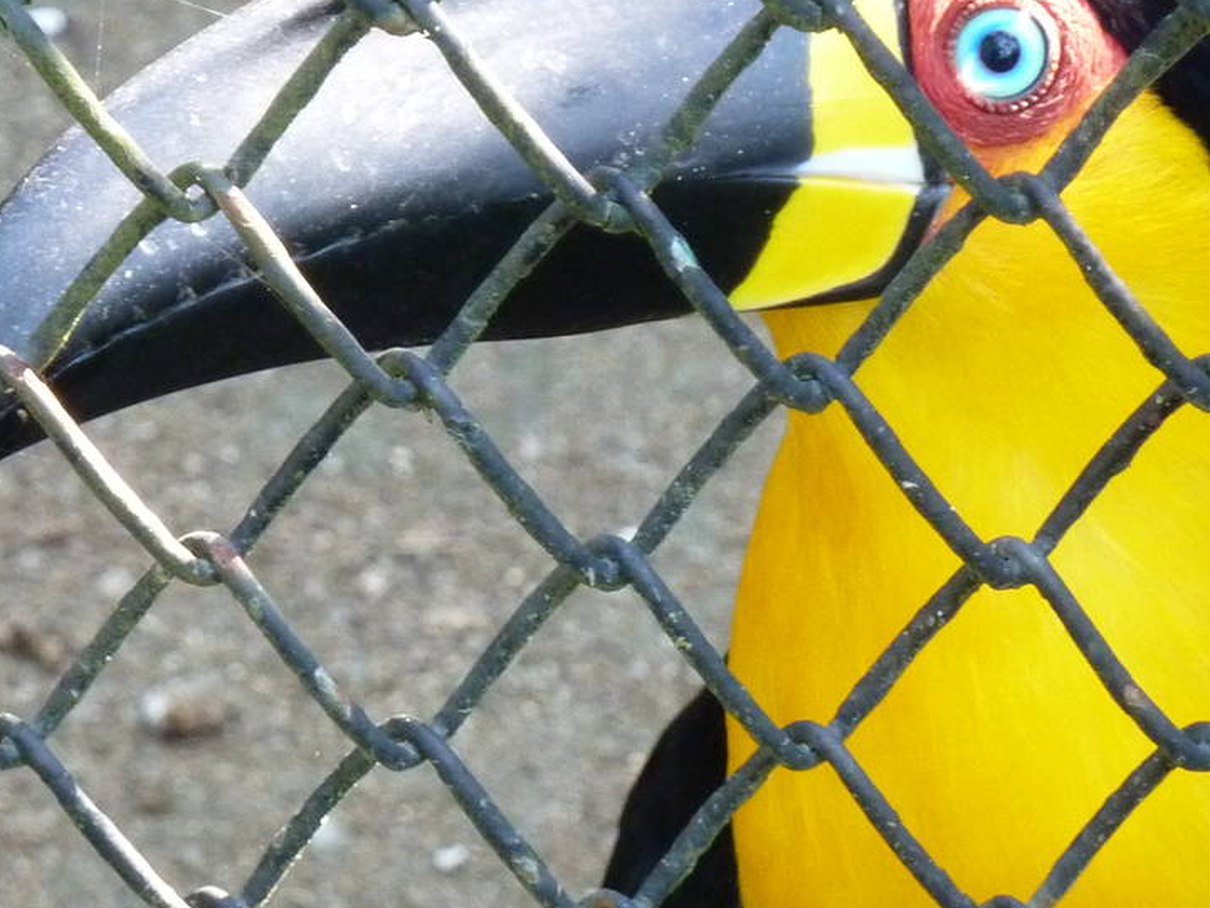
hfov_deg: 5.6
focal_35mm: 351
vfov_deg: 4.2
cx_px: 607
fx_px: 12269
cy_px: 449
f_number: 4.5
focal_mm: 25.9
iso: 400
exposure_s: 1/40
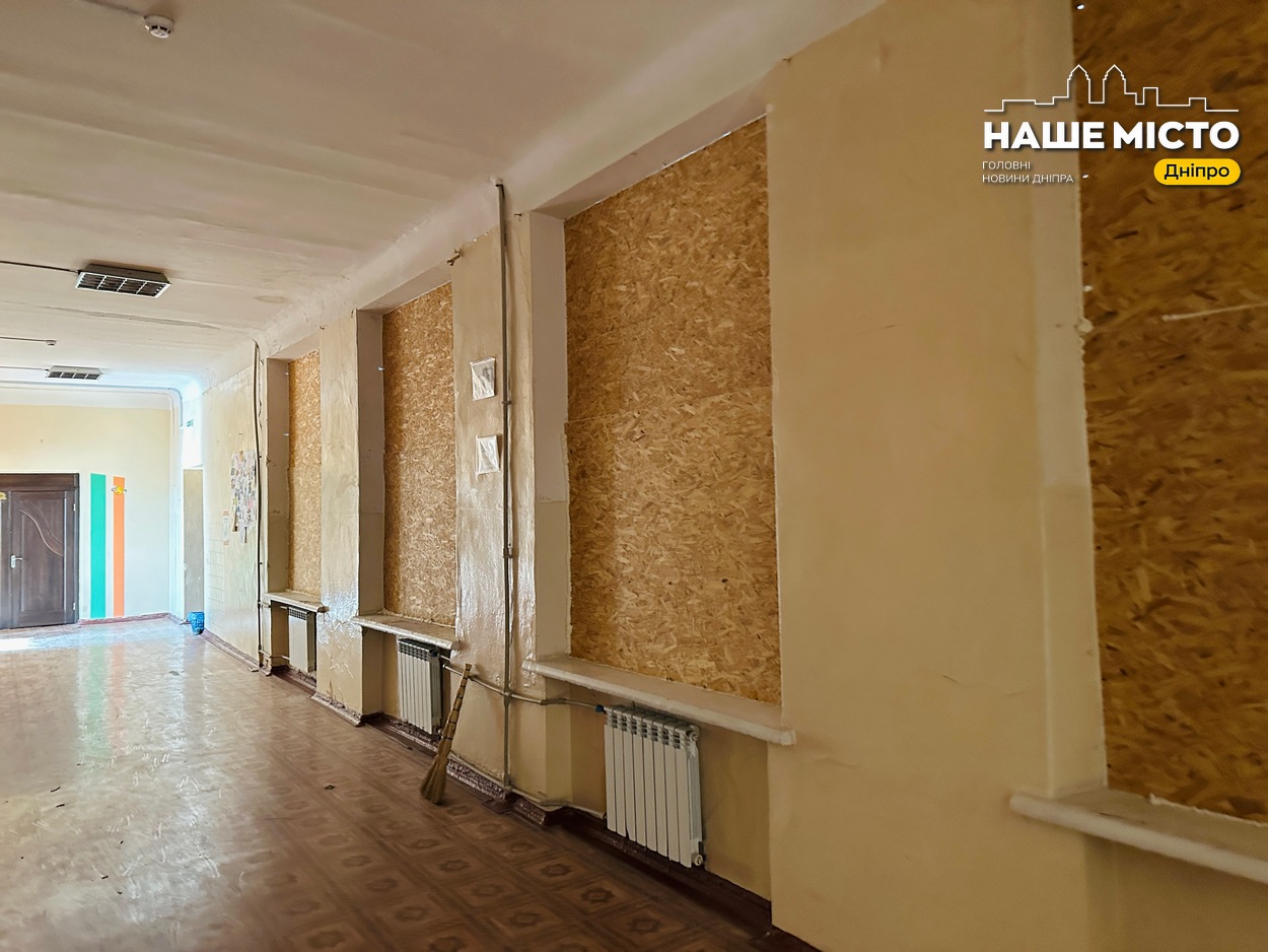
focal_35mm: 24
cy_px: 476
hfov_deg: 71.6
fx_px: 879
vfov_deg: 56.8
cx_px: 634
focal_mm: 6.86
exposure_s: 1/50
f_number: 1.78
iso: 800
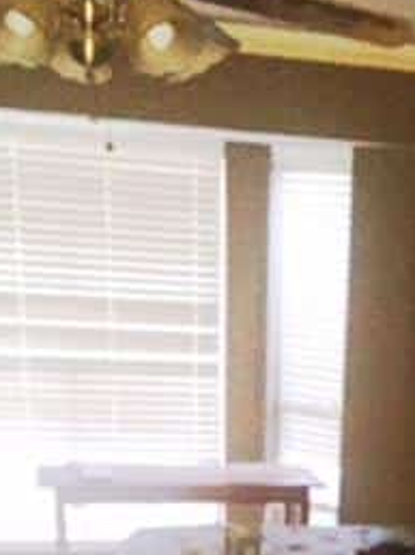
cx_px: 404
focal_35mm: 72
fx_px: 1153
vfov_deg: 24.6
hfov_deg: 19.9
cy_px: 658
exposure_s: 1/16
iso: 1000
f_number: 2.2
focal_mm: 4.15
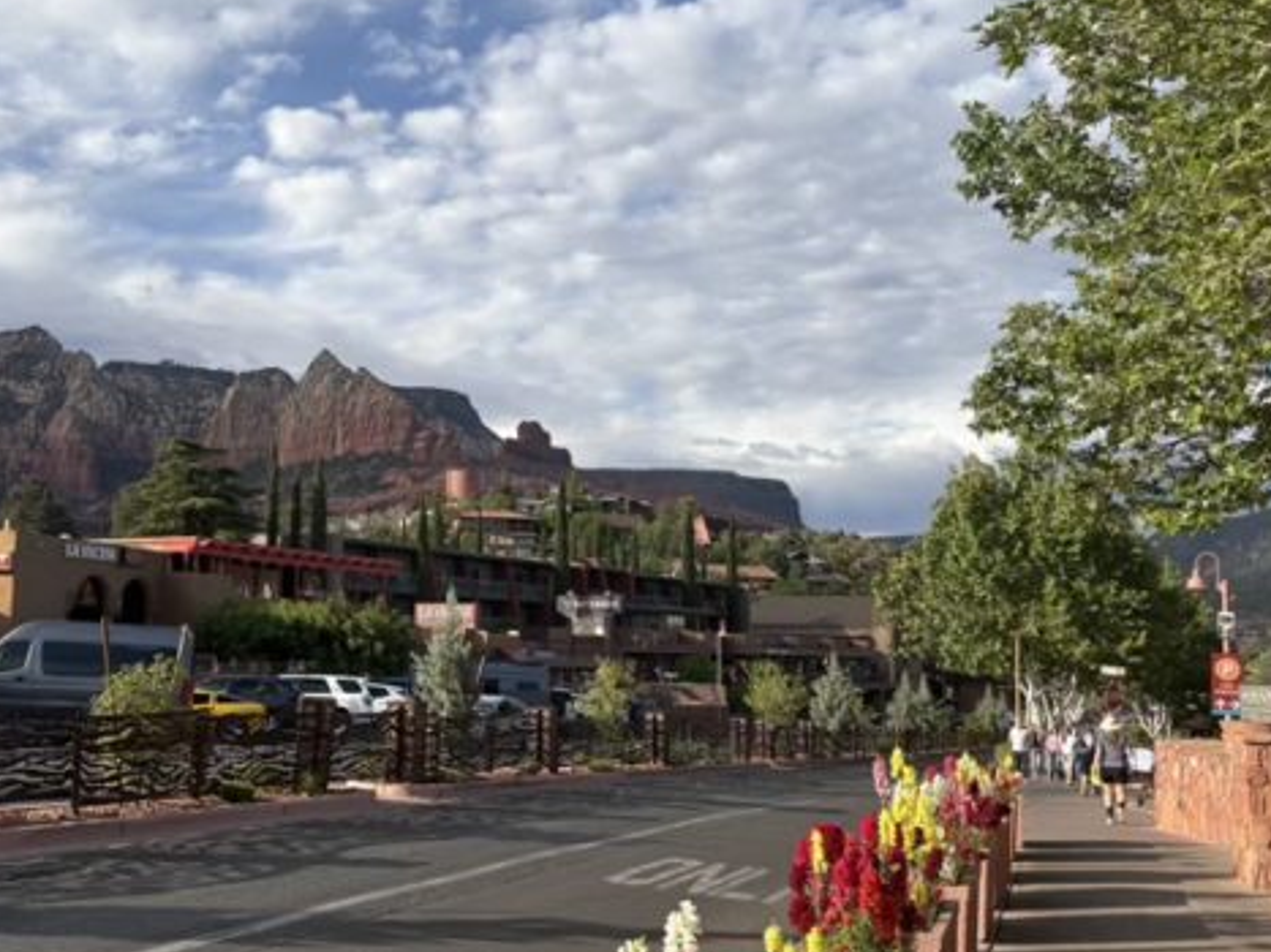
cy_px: 510
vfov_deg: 36.8
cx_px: 539
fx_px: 1432
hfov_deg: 47.7
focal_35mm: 39
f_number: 1.6
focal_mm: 5.96
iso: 50
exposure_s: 1/2283
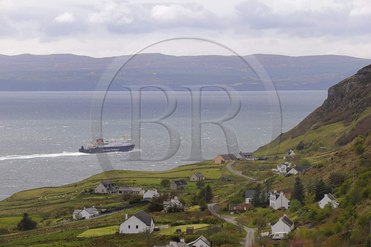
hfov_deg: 13.7
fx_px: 1545
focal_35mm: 150
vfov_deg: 9.1
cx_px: 186
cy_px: 124
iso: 200
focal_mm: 150
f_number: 9
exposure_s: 1/400
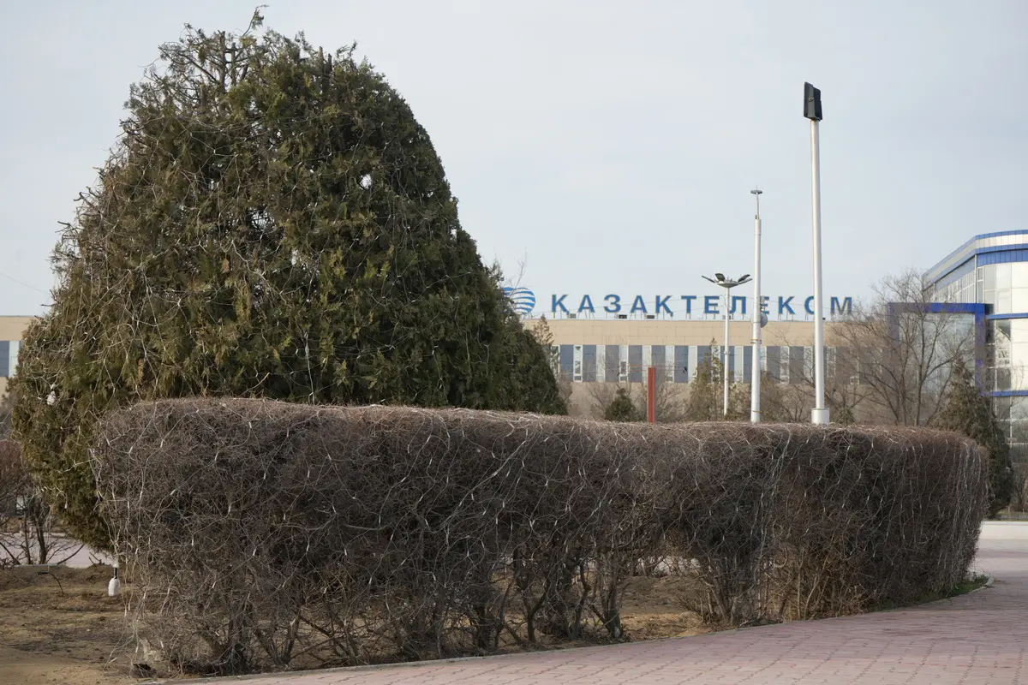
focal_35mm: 70
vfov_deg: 19.5
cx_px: 514
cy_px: 342
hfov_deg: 28.8
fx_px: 1999
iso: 100
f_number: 7.1
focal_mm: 70
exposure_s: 1/160
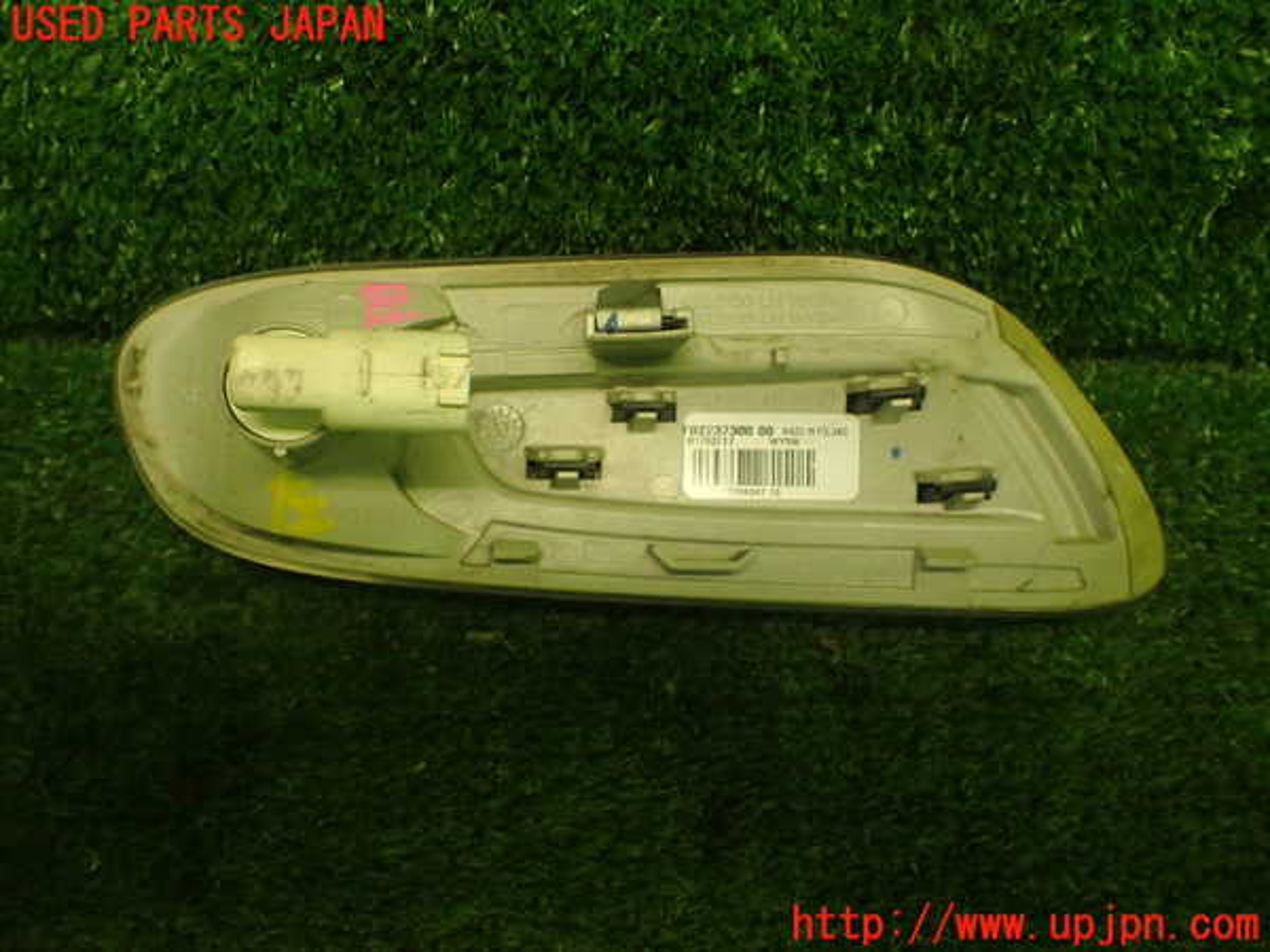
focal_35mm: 30
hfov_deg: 60.0
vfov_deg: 46.8
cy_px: 476
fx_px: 1101
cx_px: 635
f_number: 2.3
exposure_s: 1/125
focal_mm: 5.4
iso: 320
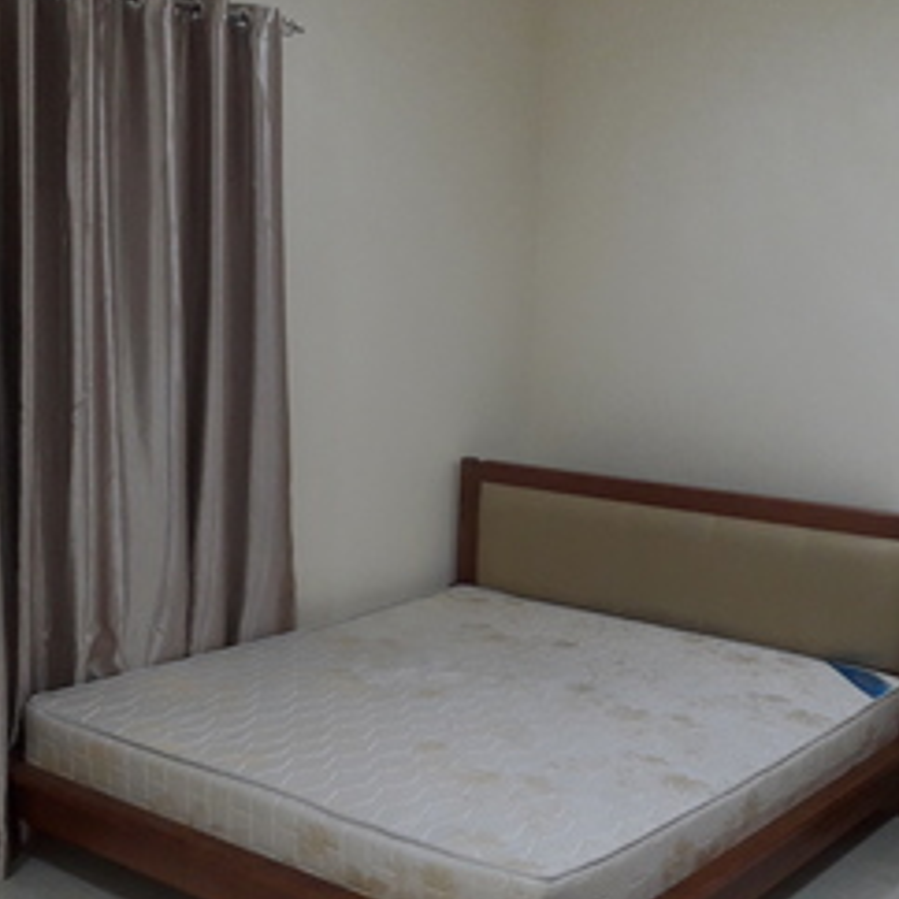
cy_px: 585
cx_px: 477
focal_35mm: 45
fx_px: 1322
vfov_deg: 37.2
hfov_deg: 37.5
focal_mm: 3.6
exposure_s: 1/50
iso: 160
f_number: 1.9
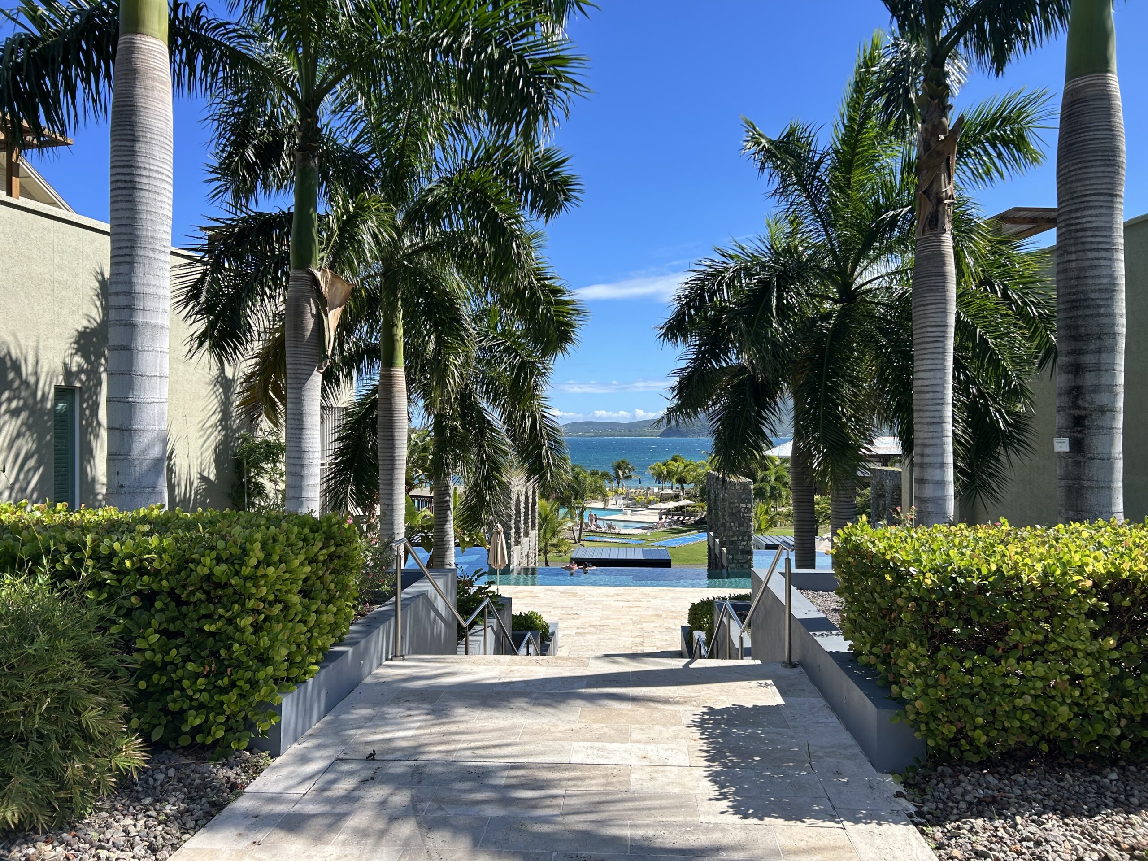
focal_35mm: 26
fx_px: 862
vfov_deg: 53.1
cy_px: 430
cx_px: 574
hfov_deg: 67.3
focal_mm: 5.7
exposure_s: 1/3356
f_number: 1.5
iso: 50
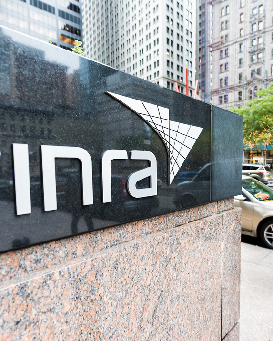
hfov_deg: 59.8
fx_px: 232
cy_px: 181
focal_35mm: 23
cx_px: 176
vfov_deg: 72.5
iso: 200
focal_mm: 14
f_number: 4
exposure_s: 1/80
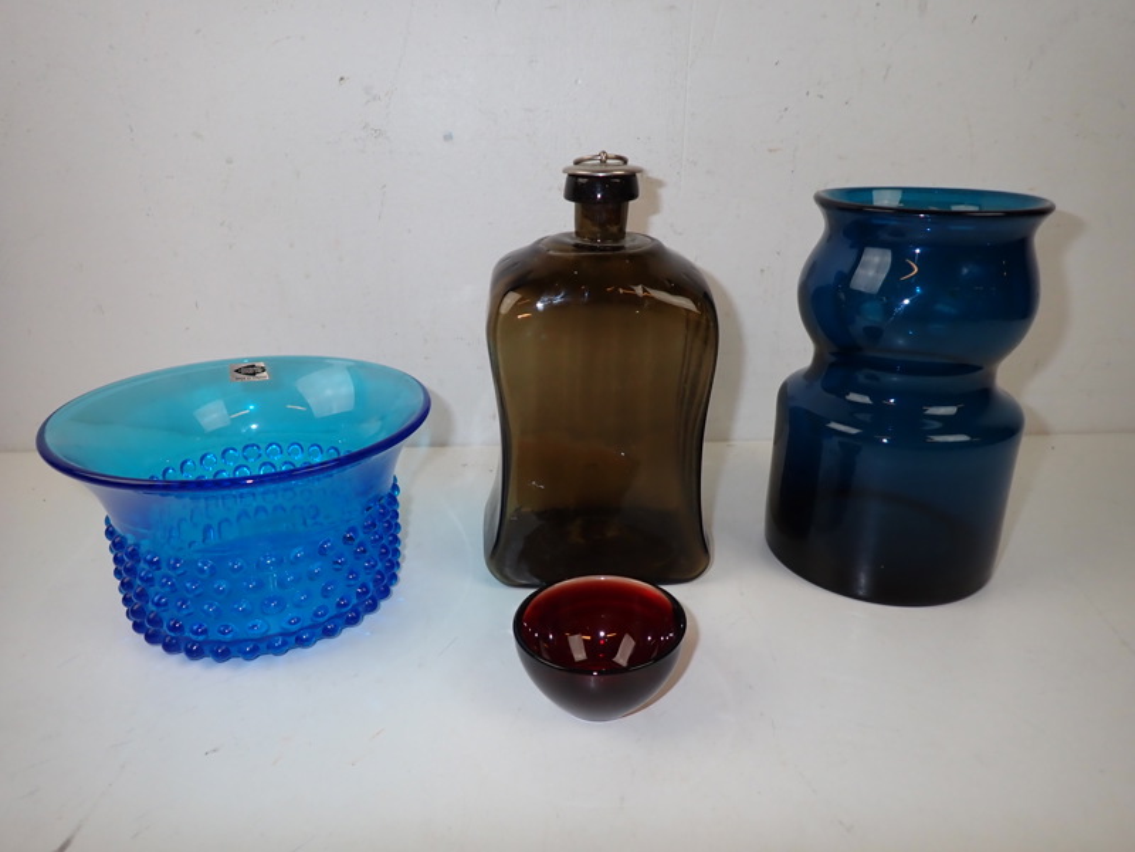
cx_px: 568
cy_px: 426
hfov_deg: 69.4
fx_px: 820
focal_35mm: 25
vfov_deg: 54.9
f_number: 5.6
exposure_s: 1/30
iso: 160
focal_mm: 4.5
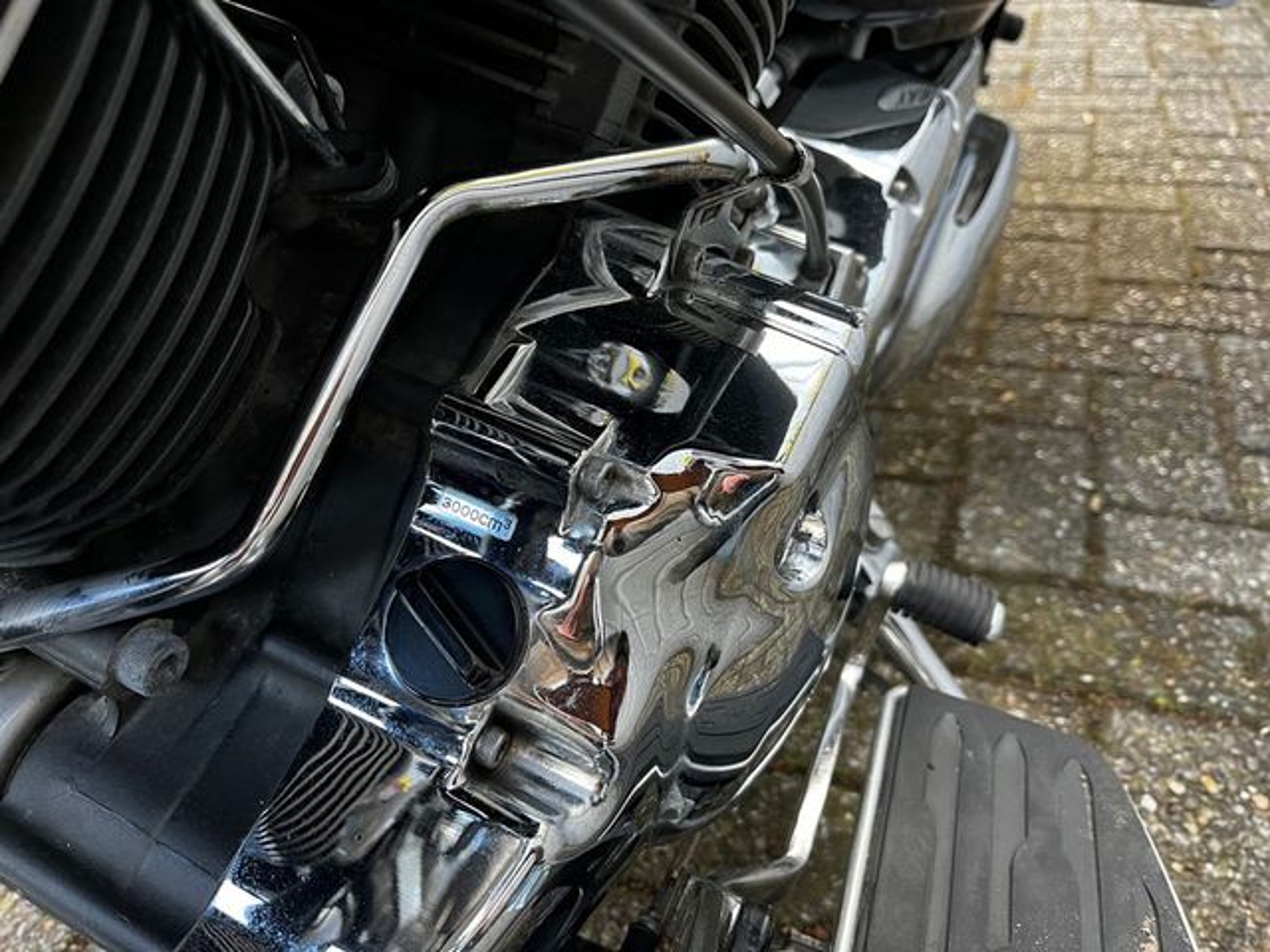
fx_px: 954
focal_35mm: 26
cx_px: 635
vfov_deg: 53.1
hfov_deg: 67.3
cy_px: 476
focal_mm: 5.1
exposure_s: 1/91
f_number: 1.6
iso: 125
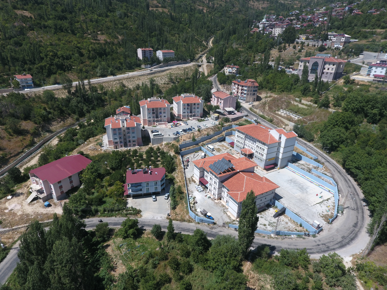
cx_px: 194
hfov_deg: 81.7
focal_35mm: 20
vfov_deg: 66.0
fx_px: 224
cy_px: 145
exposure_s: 1/1250
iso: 100
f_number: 2.8
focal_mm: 3.61
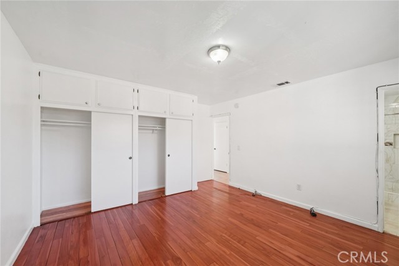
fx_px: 155
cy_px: 133
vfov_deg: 81.1
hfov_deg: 104.3
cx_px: 200
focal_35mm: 14
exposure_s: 1/15
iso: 400
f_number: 8
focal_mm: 14
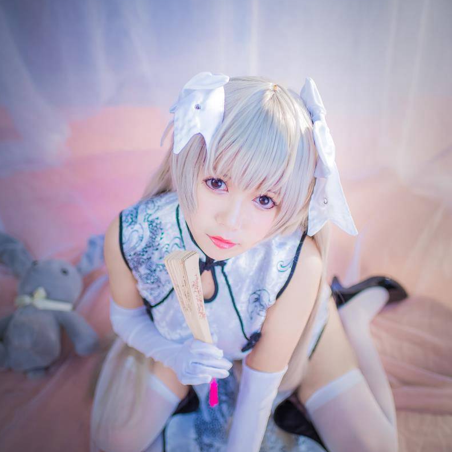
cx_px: 224
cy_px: 224
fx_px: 665
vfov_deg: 37.6
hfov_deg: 37.6
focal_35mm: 45
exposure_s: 1/200
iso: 200
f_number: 2
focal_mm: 35
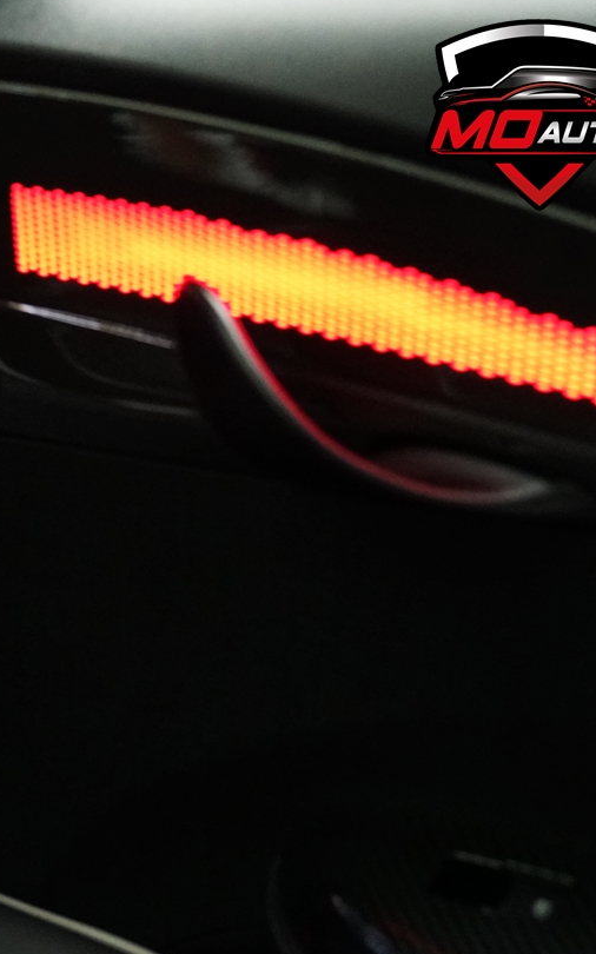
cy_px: 372
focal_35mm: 73
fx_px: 1898
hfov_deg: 16.5
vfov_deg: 28.1
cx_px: -252
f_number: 4
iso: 6400
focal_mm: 29
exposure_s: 1/20
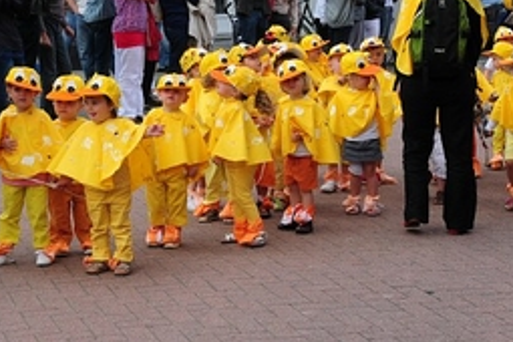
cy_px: 123
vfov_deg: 13.4
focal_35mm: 102
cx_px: 251
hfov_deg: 20.0
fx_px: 1456
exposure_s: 1/250
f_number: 8
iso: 200
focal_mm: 29
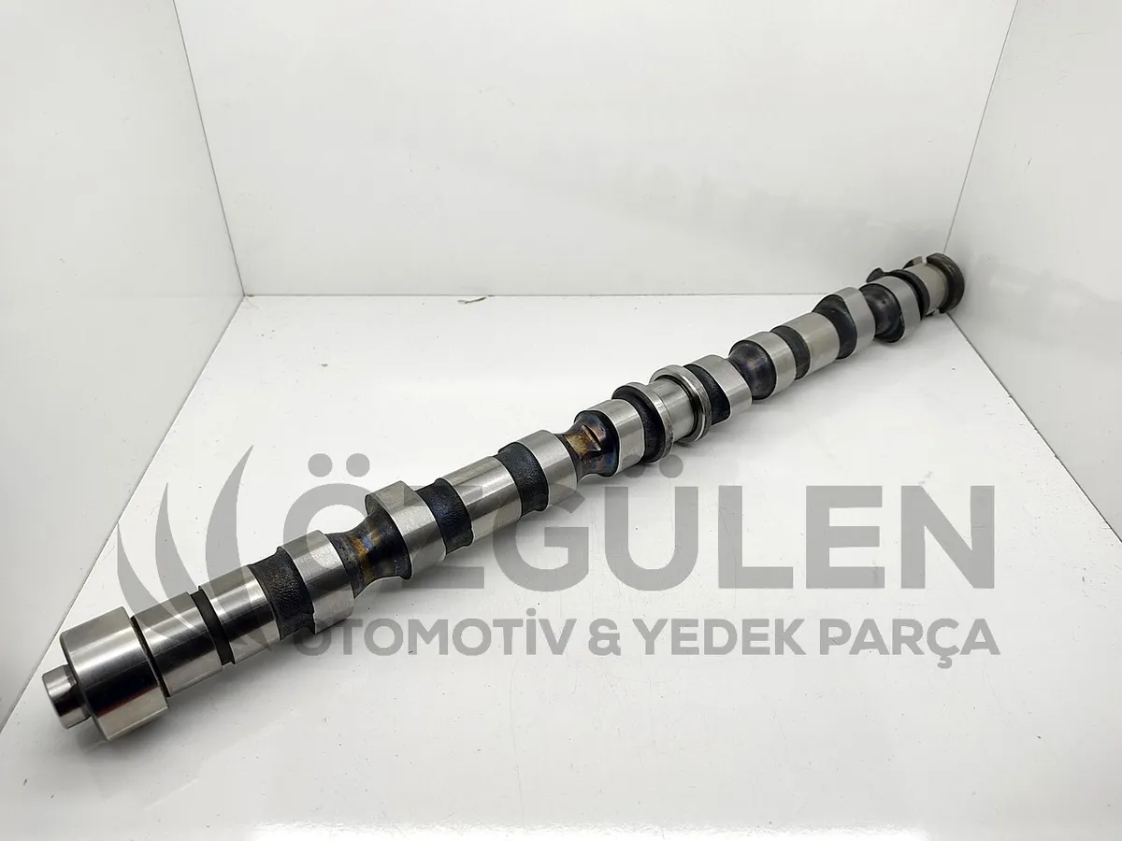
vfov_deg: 53.1
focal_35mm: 26
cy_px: 420
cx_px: 561
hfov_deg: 67.3
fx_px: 843
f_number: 1.79
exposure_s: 1/129
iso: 100
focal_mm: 4.74
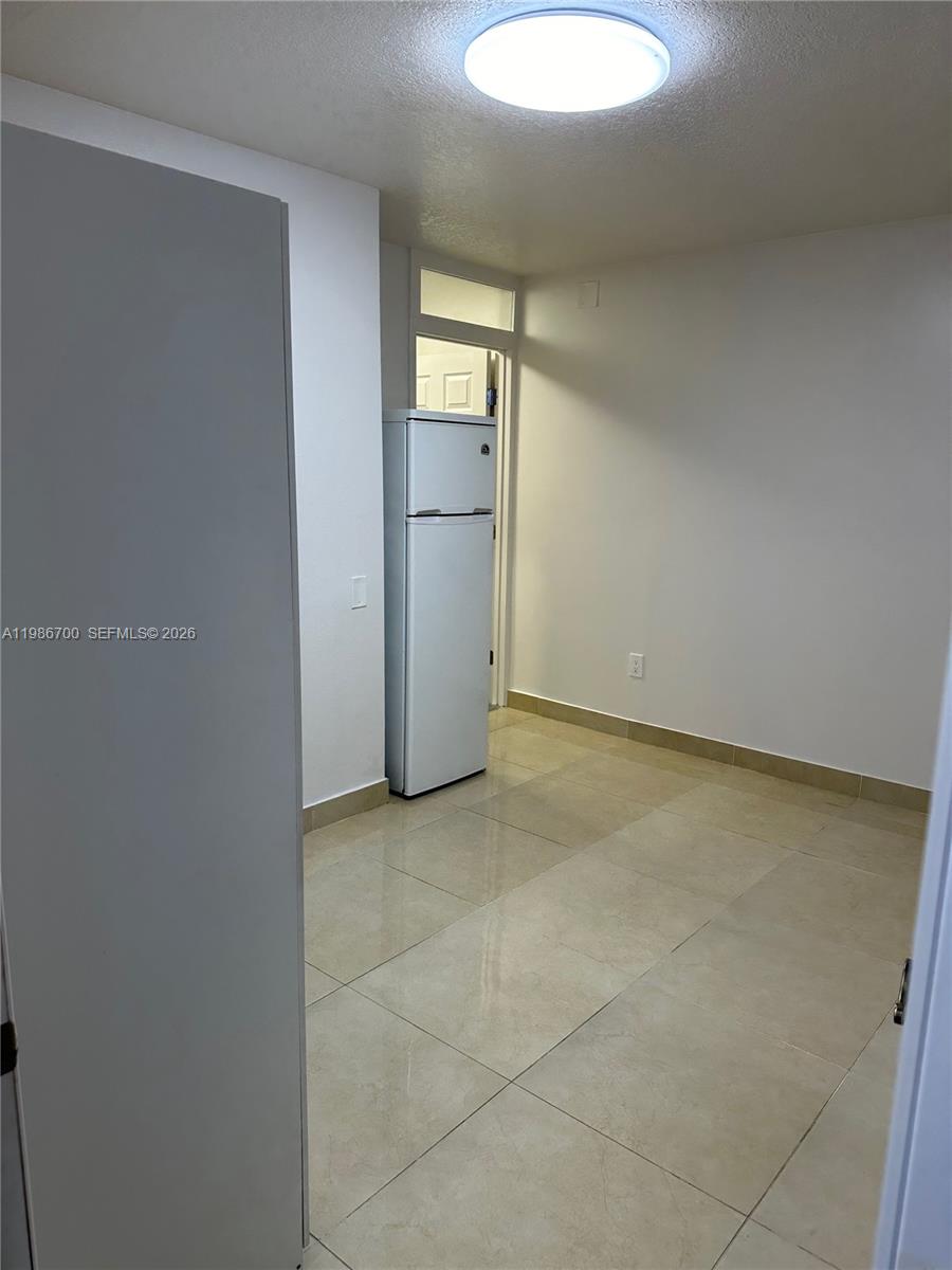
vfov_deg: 71.6
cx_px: 476
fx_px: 880
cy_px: 635
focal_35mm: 24
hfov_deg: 56.8
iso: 125
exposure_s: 1/120
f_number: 1.78
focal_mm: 6.86
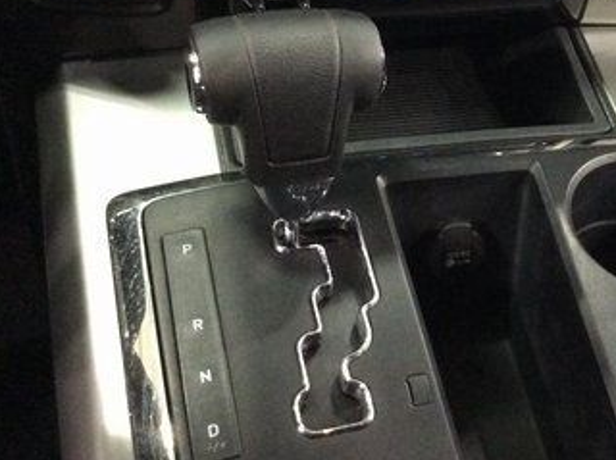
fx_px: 1137
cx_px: 481
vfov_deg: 22.7
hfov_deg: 29.7
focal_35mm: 64
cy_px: 123
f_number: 2.4
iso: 400
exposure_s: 1/15
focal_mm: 3.3
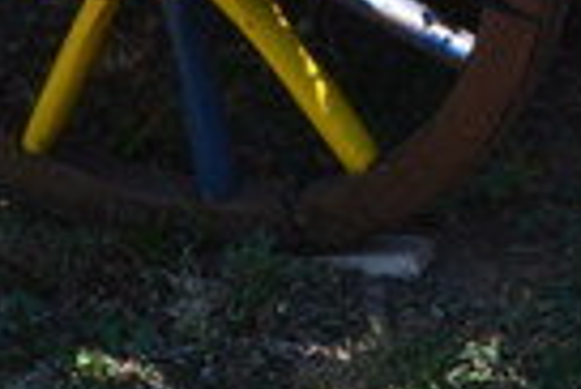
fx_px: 3425
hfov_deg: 9.5
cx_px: 778
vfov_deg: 6.3
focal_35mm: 212
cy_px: -462
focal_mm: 24
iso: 400
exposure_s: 1/250
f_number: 10
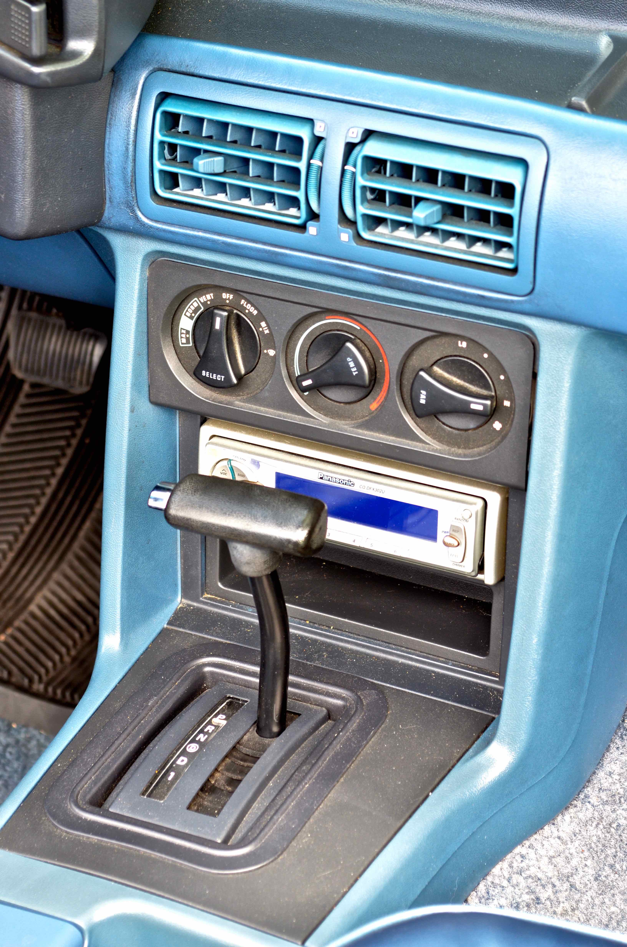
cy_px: 474
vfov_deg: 19.5
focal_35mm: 105
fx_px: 2755
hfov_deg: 13.0
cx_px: 314
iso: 400
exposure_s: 1/80
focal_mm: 70
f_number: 5
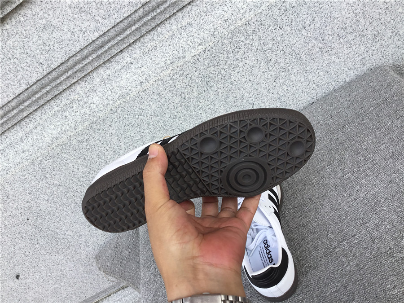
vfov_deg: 45.4
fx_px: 362
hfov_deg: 58.4
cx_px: 202
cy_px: 152
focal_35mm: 31
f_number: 2.4
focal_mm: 3.3
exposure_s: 1/270
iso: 25
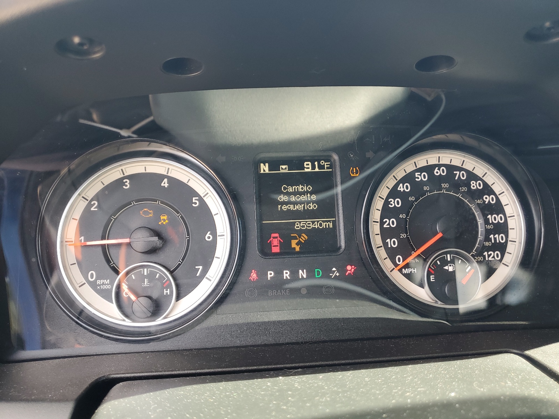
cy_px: 210
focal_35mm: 26
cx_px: 280
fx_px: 420
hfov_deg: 67.3
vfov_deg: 53.1
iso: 55
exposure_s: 1/120
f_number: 1.5
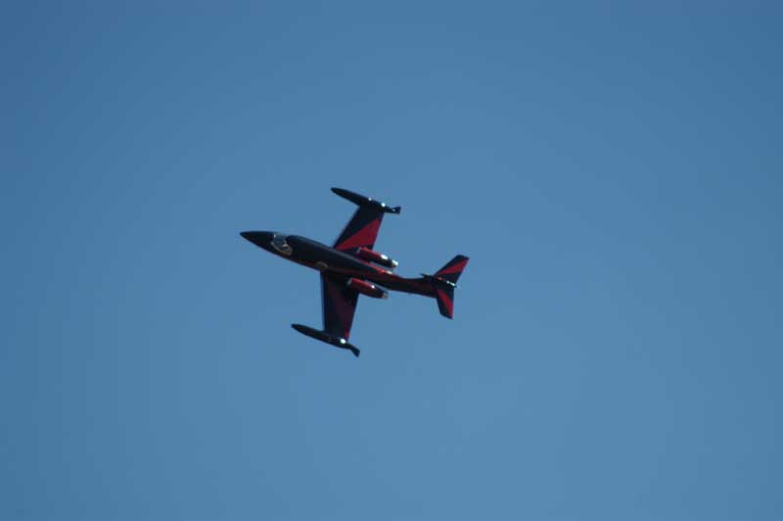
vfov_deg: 3.0
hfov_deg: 4.6
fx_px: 9779
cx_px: 392
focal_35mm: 450
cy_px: 260
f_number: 5.6
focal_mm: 300
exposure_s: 1/1500
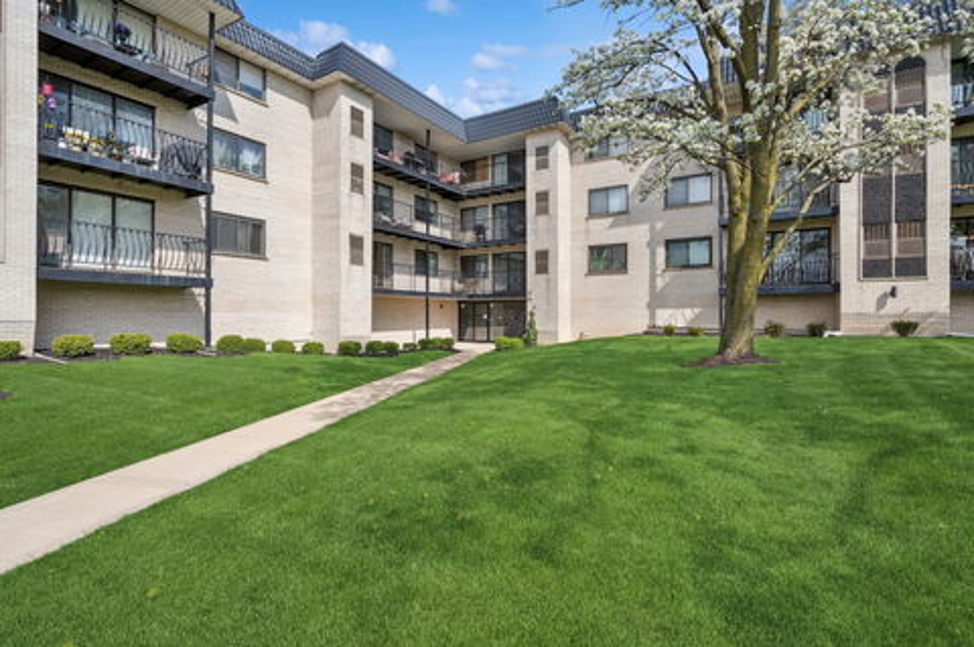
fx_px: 459
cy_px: 324
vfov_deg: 70.3
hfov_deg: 93.3
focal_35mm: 17
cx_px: 487
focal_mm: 17
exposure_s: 1/90
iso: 200
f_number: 9.5
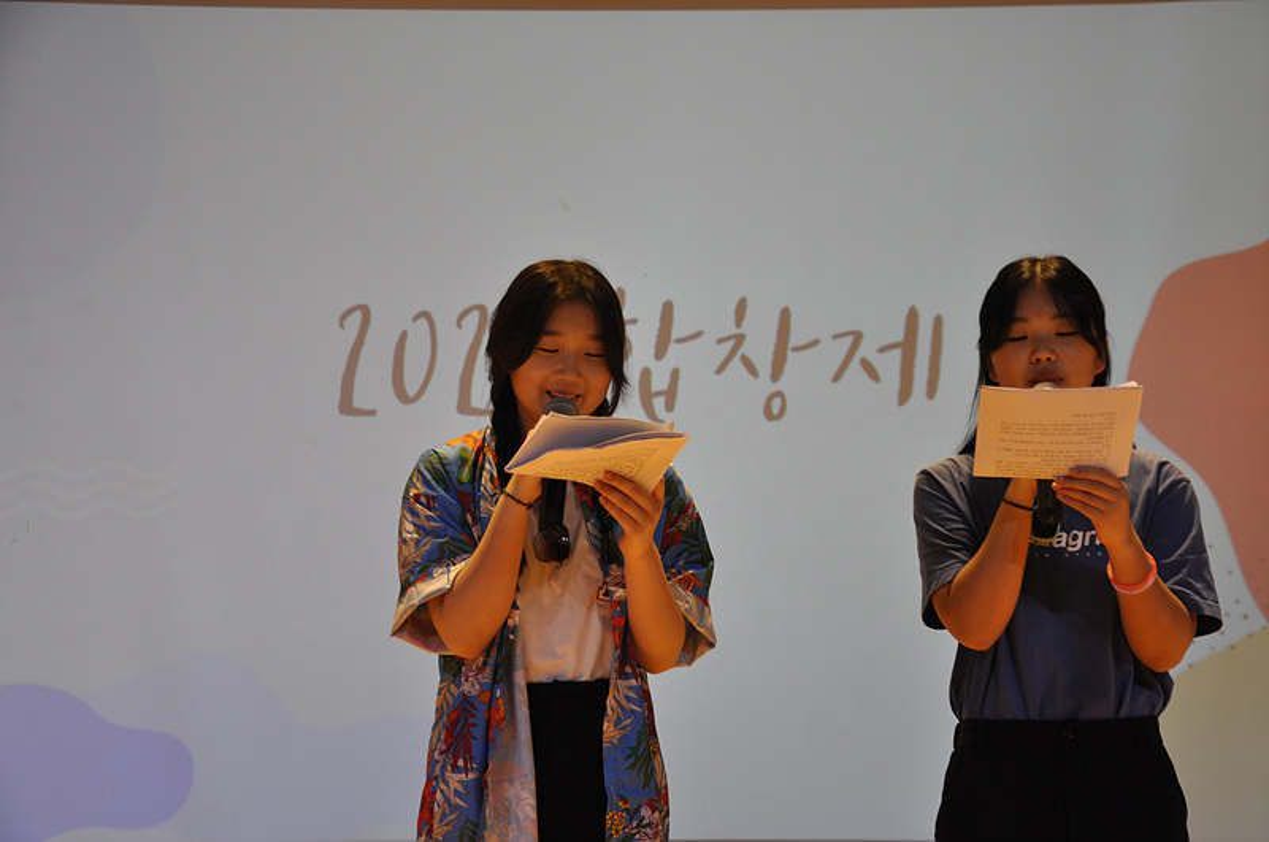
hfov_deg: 31.9
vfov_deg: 21.5
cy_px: 421
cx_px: 634
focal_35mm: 63
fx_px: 2218
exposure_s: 1/20
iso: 400
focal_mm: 42
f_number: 4.8
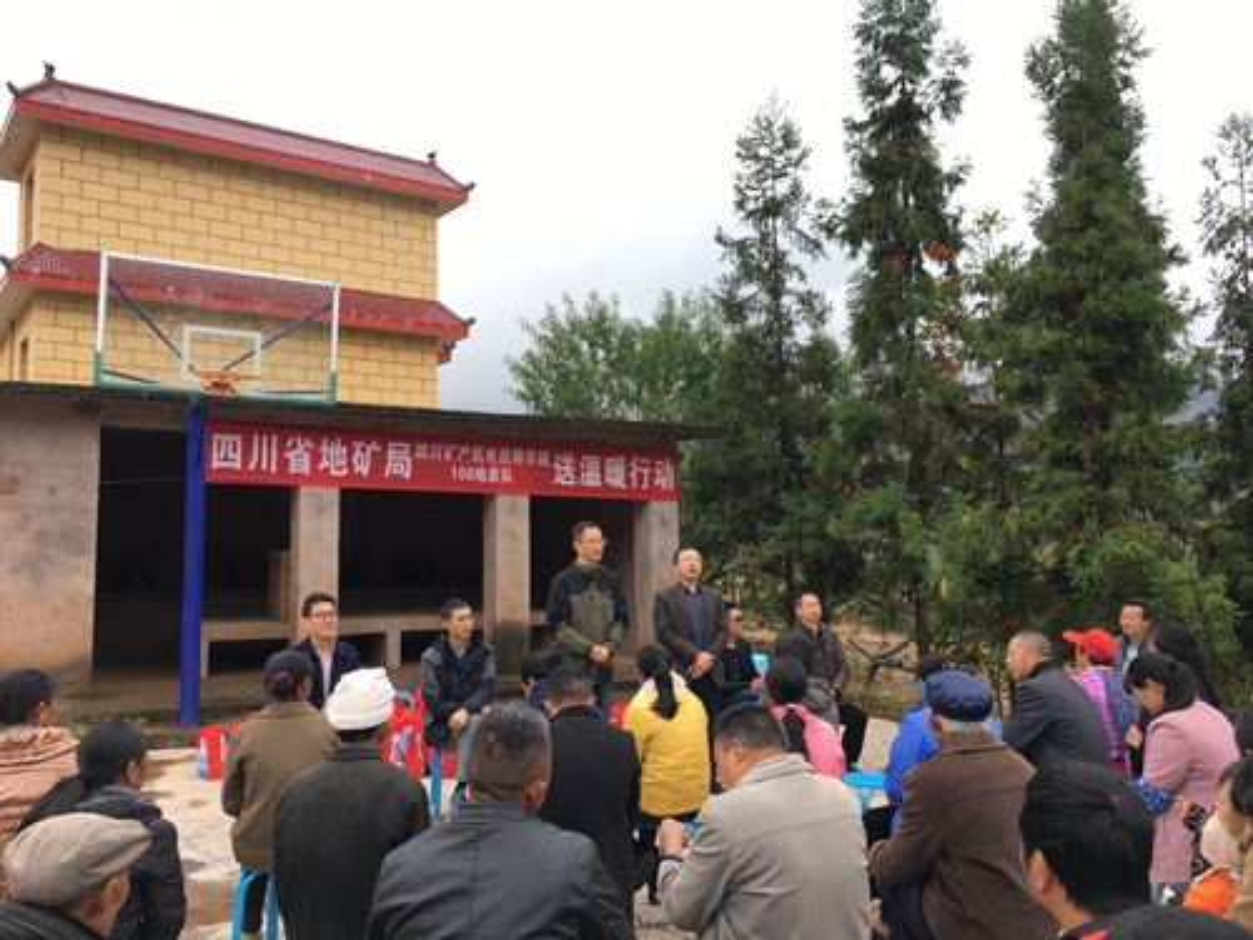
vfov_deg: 48.2
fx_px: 1050
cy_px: 470
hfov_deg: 61.7
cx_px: 626
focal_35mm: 29
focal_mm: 4.15
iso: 25
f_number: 2.2
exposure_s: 1/272
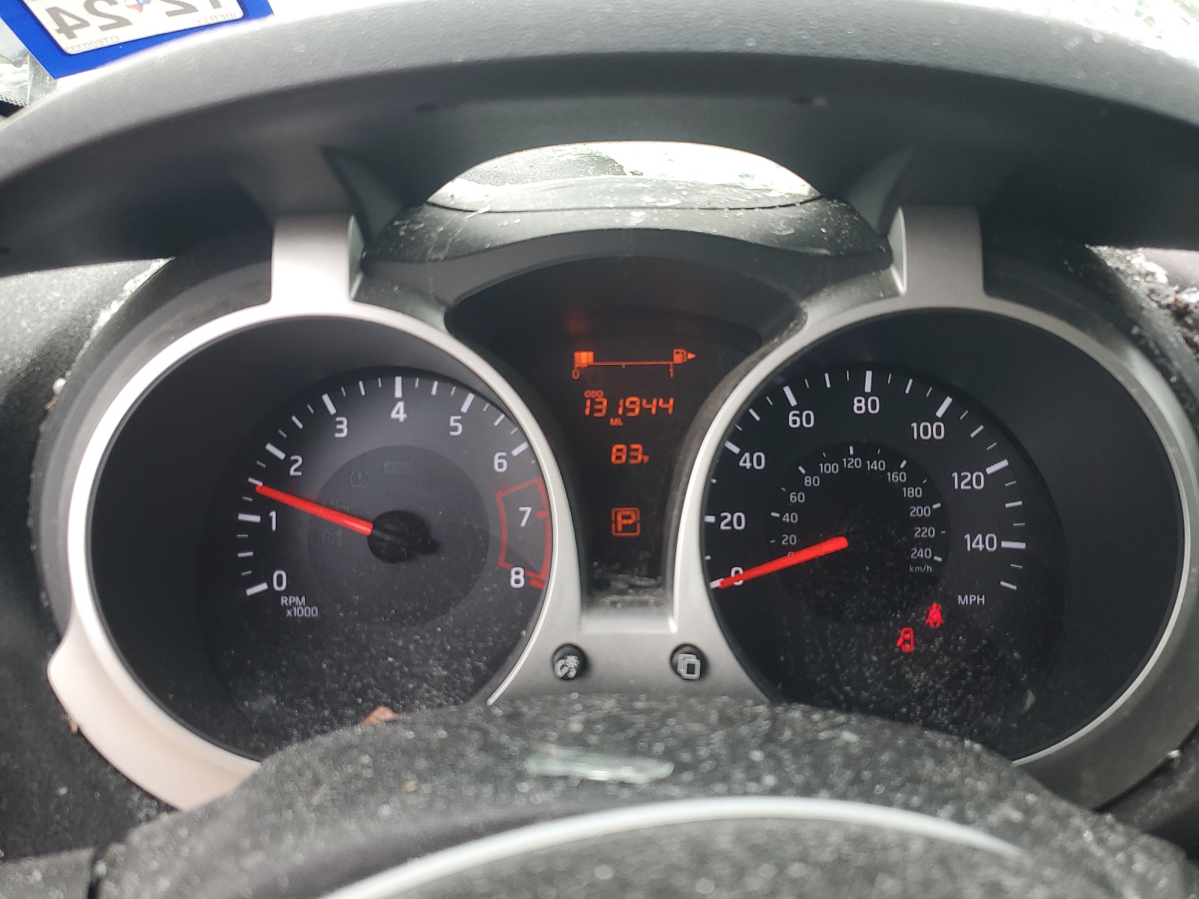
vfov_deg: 53.1
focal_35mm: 26
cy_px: 450
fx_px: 901
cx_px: 600
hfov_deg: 67.3
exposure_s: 1/120
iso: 54
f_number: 1.5
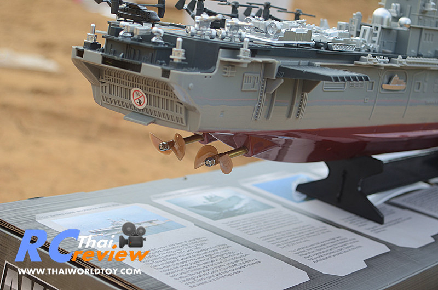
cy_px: 145
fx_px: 910
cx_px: 219
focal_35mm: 75
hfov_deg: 27.1
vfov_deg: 18.1
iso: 100
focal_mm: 50
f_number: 5.6
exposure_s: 1/125
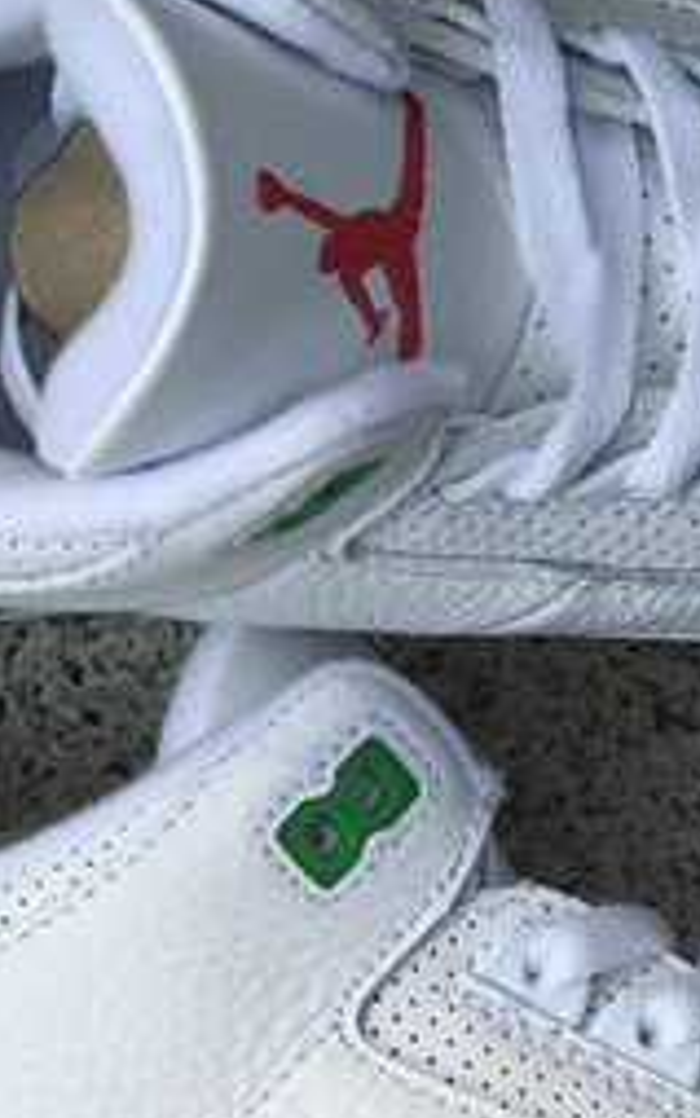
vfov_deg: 11.9
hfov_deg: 7.4
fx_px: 5366
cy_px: 821
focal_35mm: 176
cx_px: 594
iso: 20
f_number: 2.8
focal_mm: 6.6
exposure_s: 1/630
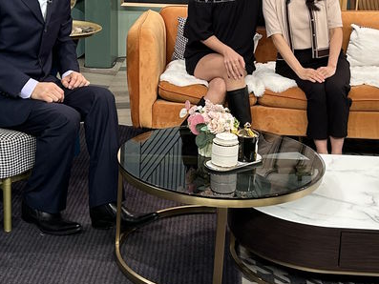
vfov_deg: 21.8
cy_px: 76
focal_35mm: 67
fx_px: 734
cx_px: 189
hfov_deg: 29.0
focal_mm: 5.7
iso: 125
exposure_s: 1/100
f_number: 1.5
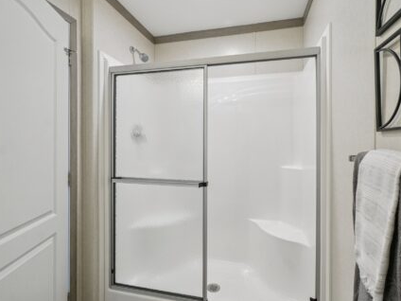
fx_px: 197
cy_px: 151
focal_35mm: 17
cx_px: 216
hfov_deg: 90.9
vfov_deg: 74.7
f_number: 8
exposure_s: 1/30
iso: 640
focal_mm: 10
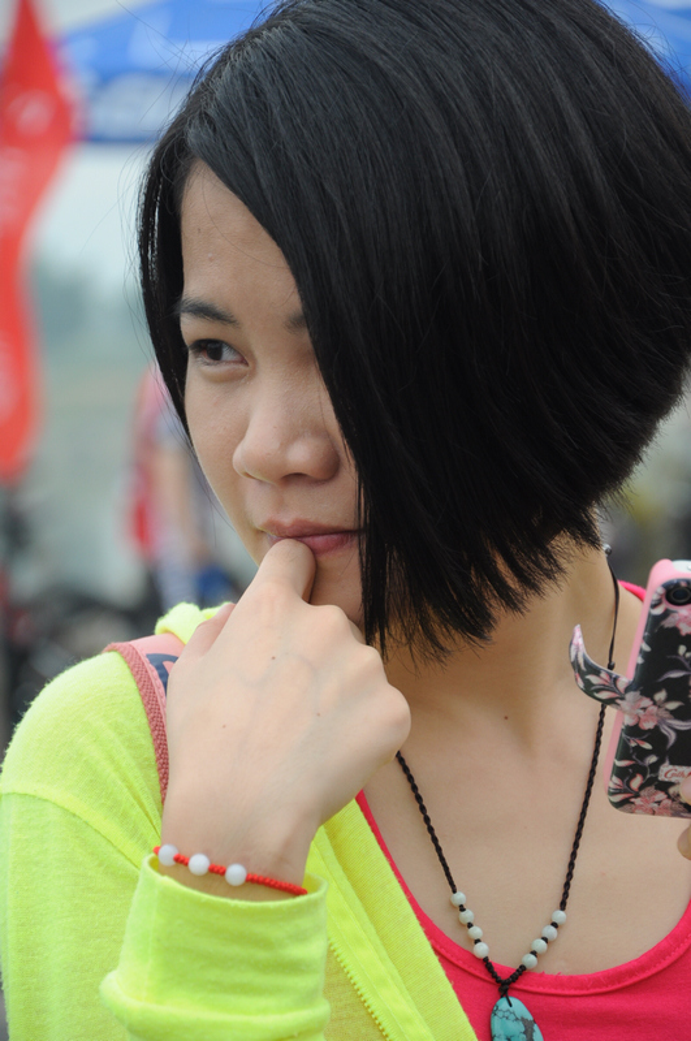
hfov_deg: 8.7
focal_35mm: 158
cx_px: 346
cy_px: 520
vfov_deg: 13.1
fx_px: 4548
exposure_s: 1/500
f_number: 5.6
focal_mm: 105
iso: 400
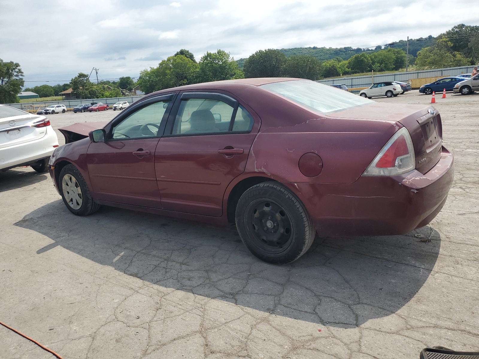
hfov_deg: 67.3
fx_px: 360
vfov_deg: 53.1
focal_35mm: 26
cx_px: 240
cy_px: 180
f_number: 1.5
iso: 50
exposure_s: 1/3333
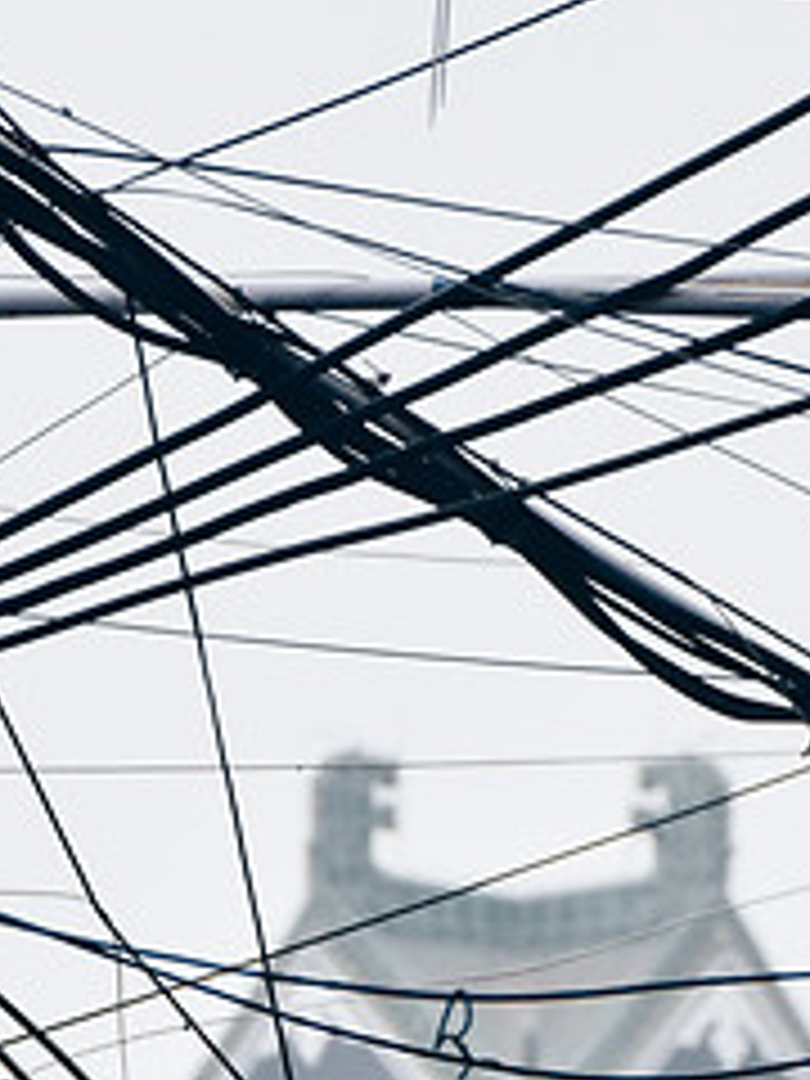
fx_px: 14383
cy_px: 1476
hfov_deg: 3.2
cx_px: 477
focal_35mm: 461
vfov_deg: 4.3
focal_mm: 80
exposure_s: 1/800
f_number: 5.6
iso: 800
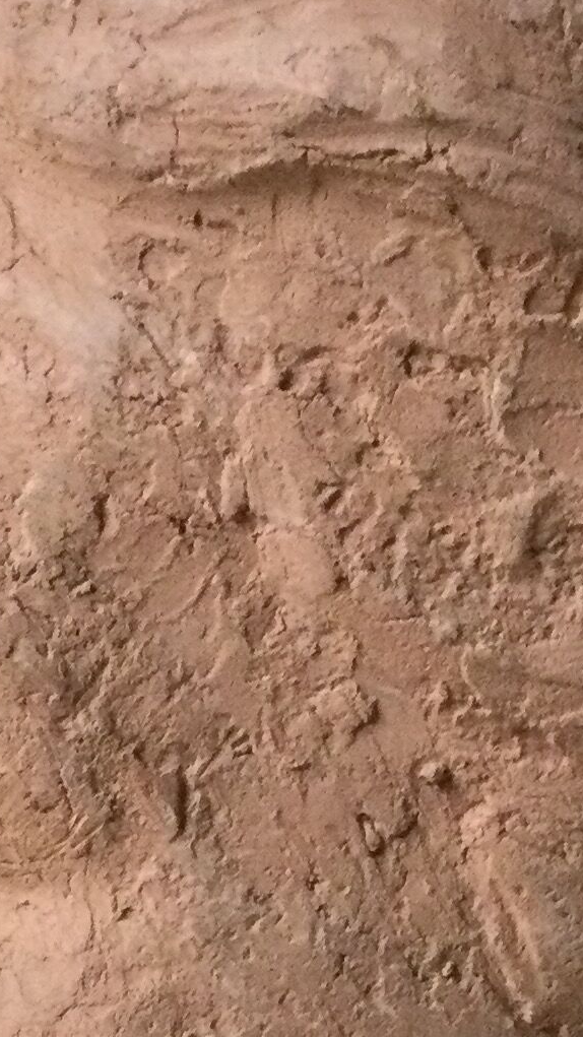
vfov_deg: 19.2
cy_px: 1053
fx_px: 2969
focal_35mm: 108
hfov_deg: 11.2
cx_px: 433
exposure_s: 1/33
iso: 250
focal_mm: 3.3
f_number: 2.4
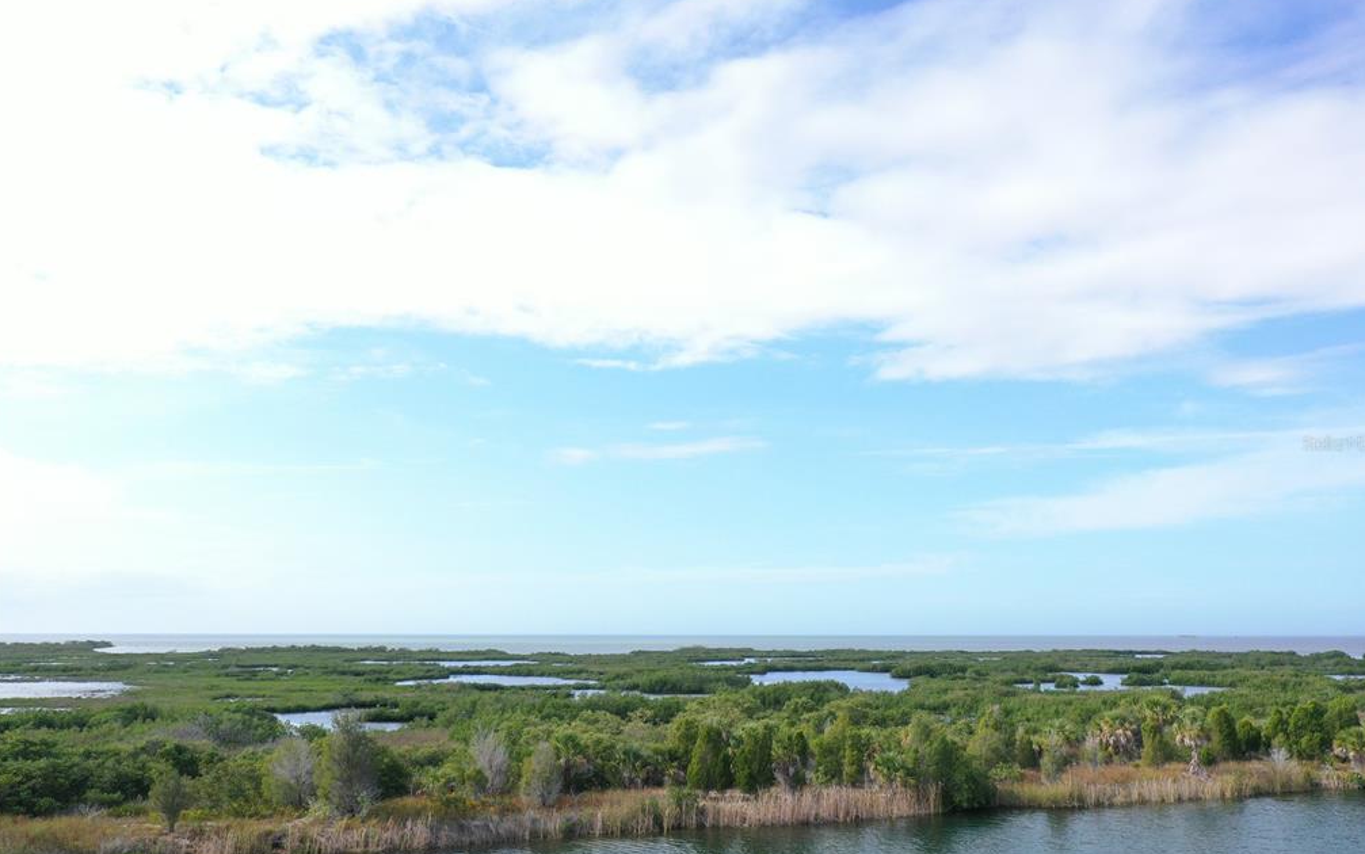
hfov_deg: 64.6
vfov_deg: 43.2
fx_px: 1079
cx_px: 686
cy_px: 443
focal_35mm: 29
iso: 200
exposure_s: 1/500
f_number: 5.6
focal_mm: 10.26
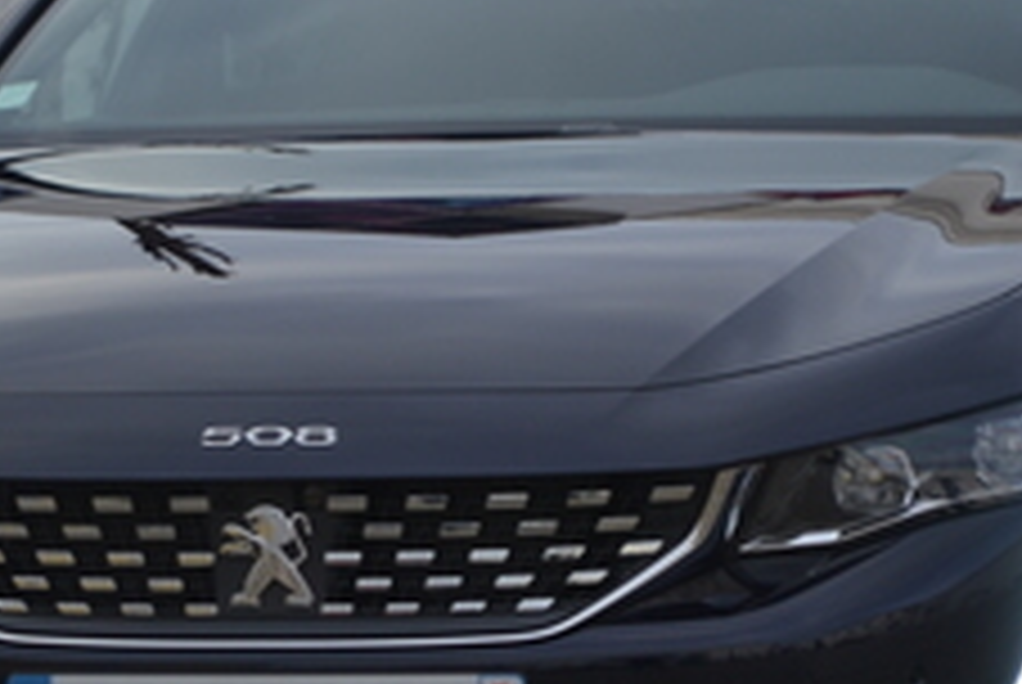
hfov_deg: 8.8
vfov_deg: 5.9
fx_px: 6606
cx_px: 500
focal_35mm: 232
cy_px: 308
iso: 100
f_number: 5.6
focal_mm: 55
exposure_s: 1/125
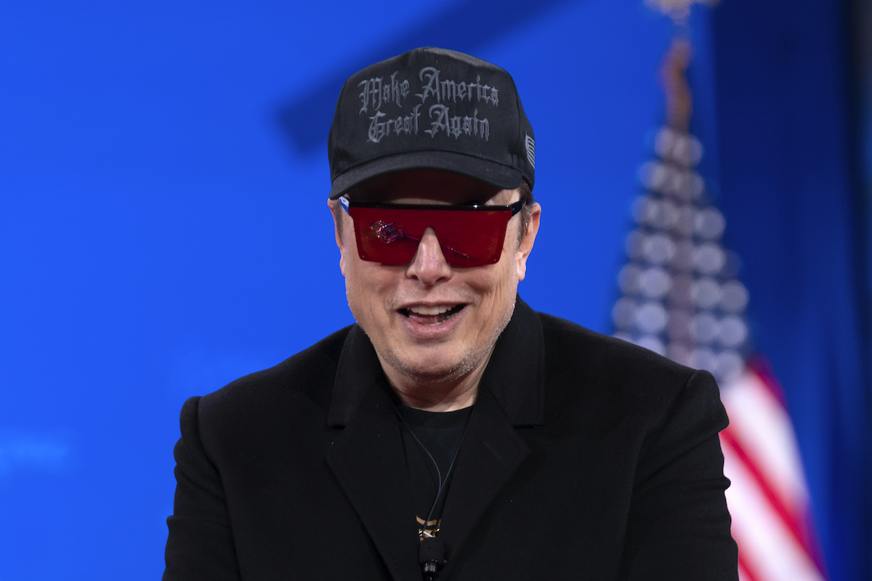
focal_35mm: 140
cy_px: 290
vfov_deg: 9.8
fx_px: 3391
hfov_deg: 14.7
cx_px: 436
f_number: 3.5
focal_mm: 140
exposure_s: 1/320
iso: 640
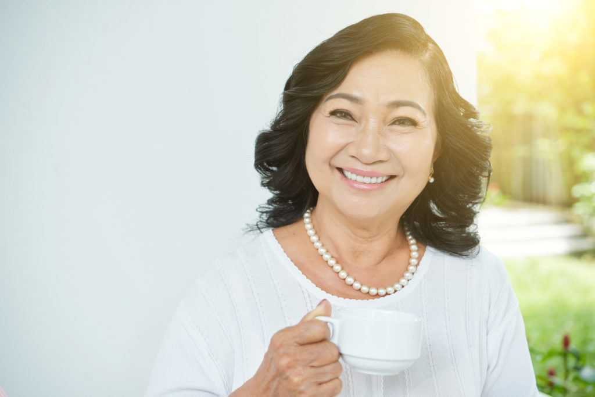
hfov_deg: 33.4
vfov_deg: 22.6
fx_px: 992
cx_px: 298
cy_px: 198
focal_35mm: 60
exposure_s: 1/160
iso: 250
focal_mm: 60
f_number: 4.5
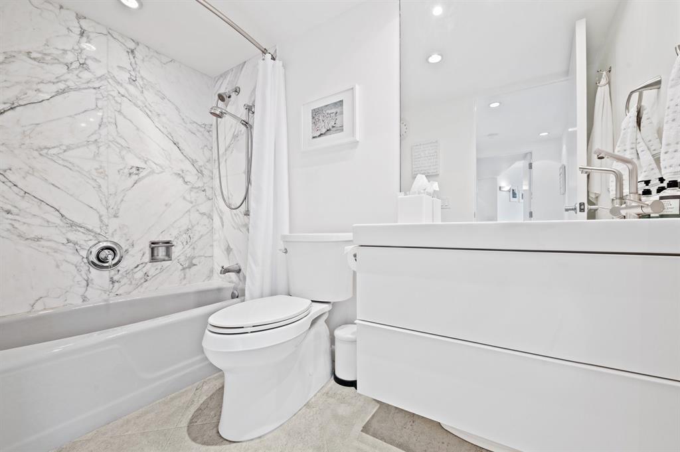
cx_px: 340
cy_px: 226
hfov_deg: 100.4
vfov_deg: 77.2
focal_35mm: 15
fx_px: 283
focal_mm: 15
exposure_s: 1/1.67
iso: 200
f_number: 8
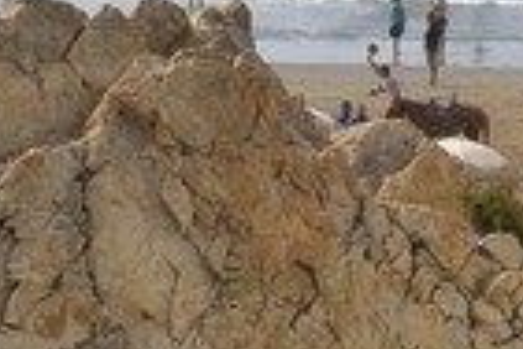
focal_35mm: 372
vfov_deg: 3.7
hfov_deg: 5.5
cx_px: 345
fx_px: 5404
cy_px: 119
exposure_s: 1/250
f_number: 14
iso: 200
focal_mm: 125
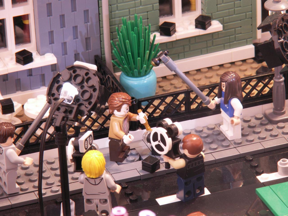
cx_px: 144
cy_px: 108
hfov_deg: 8.2
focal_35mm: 240
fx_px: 1997
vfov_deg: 6.2
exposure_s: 4
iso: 50
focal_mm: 39.36
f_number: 6.3
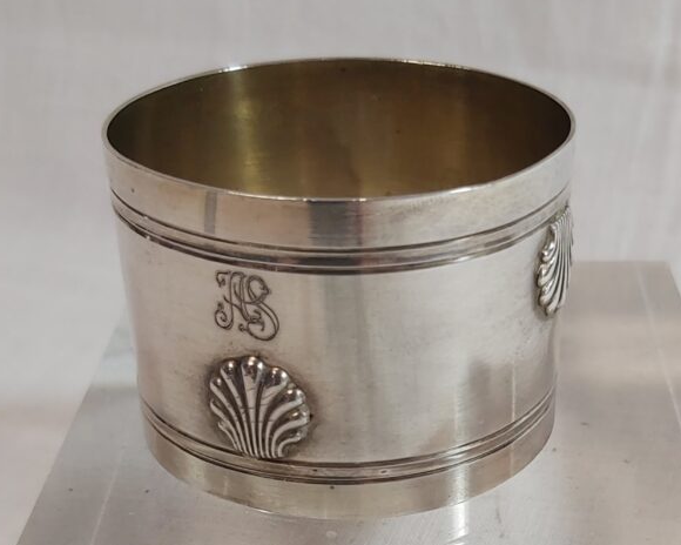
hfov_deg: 62.2
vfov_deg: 51.5
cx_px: 345
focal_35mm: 28
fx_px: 564
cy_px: 271
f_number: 1.7
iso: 80
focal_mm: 3.92
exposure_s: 1/100
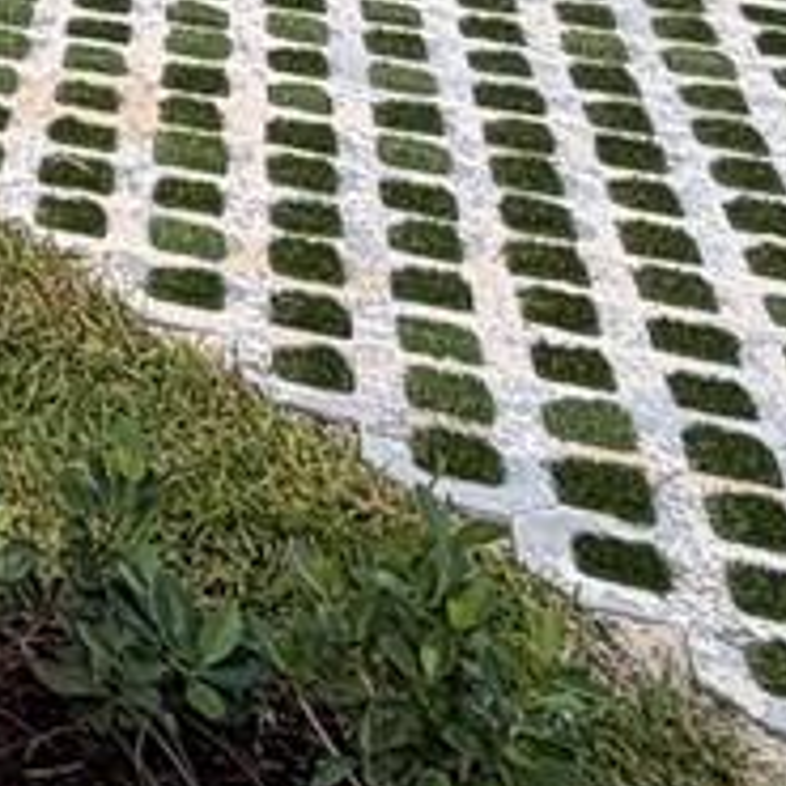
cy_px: -1156
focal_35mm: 107
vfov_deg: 12.4
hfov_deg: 13.5
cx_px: -862
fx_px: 2749
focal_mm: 2.22
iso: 40
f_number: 2.2
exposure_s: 1/221
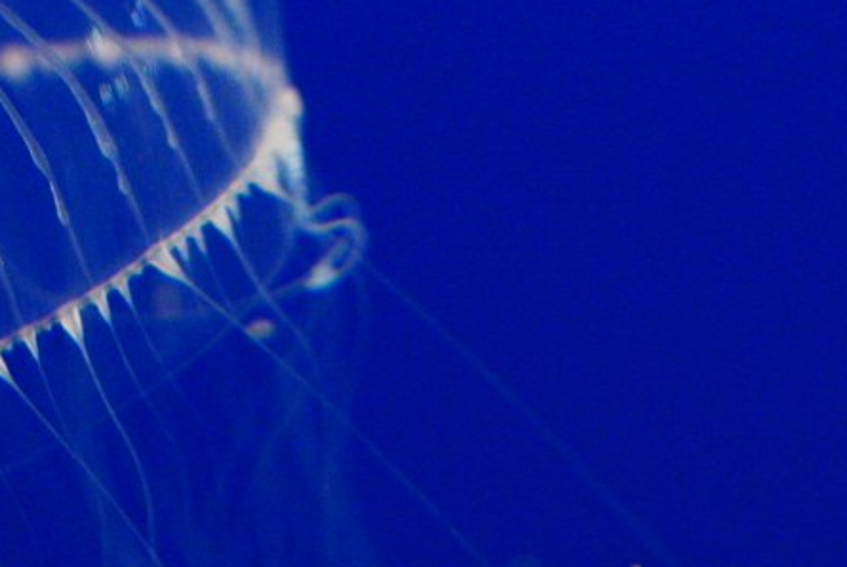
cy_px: 190
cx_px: -175
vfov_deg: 2.8
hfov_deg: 4.2
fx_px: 11544
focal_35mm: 490
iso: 4000
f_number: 4.5
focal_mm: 90
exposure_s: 1/160
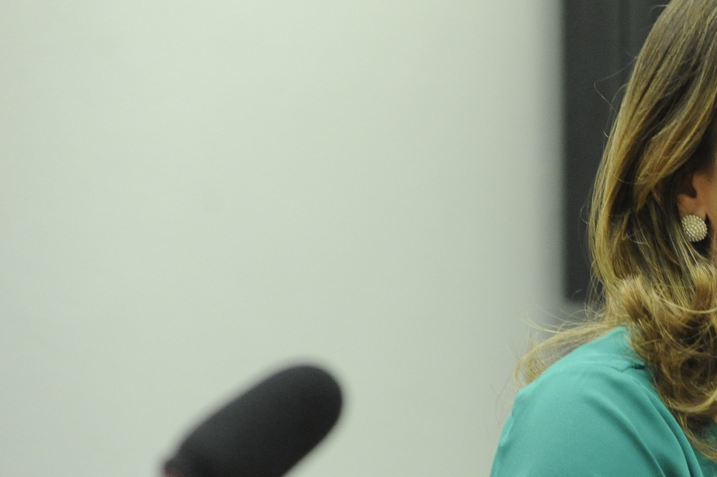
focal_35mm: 353
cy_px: 302
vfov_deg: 3.9
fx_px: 7027
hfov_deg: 5.8
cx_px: 786
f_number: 7.1
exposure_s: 1/200
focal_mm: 155
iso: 3200
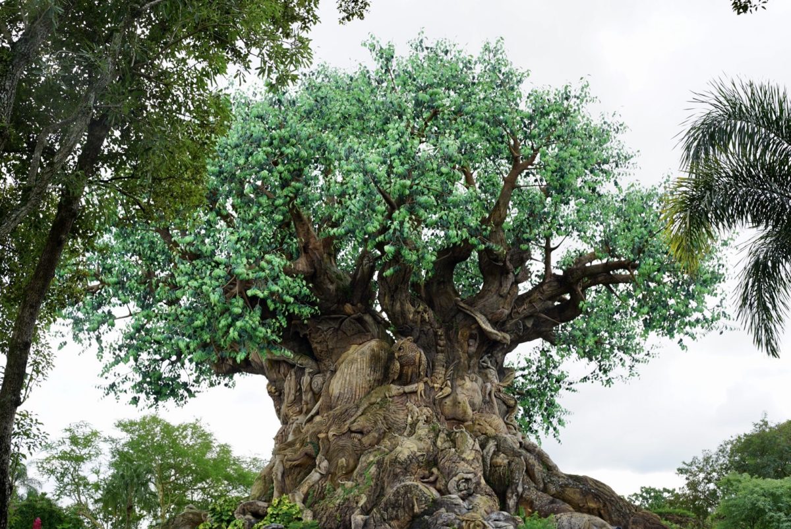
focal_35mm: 50
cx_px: 396
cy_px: 264
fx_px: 1099
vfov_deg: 27.0
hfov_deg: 39.6
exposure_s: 1/125
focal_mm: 50
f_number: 8
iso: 100
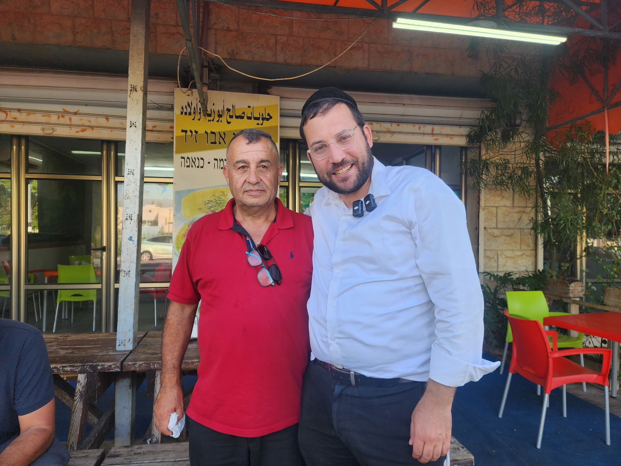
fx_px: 413
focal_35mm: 23
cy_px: 233
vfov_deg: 58.9
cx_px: 310
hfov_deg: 73.9
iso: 25
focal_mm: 6.4
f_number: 1.8
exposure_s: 1/180
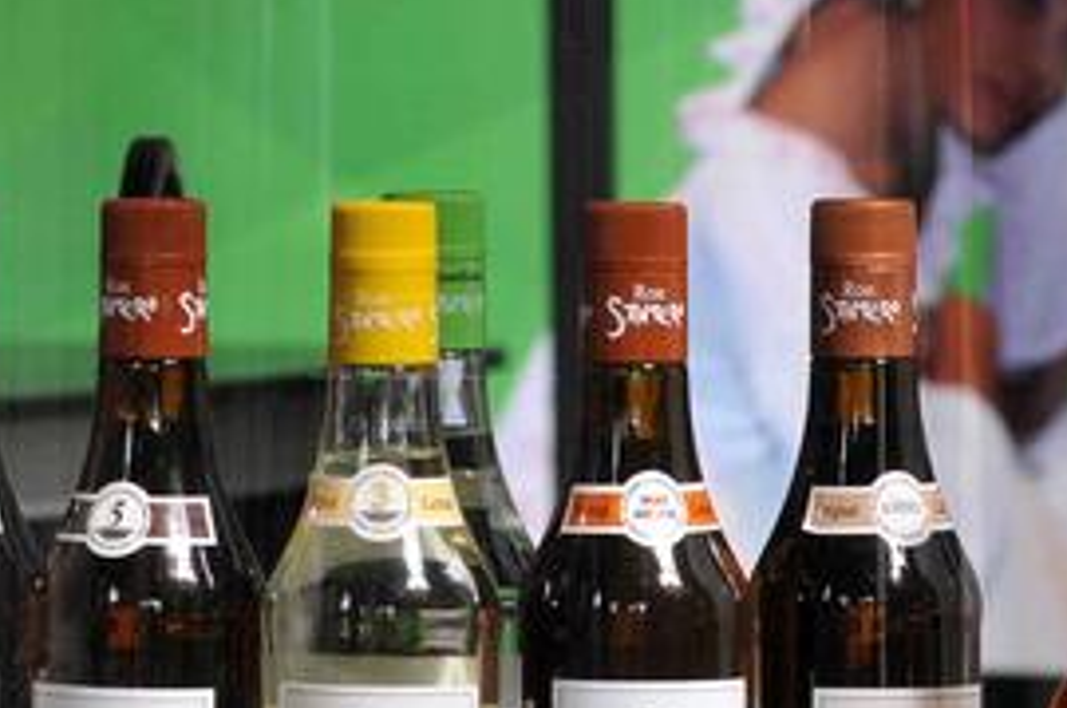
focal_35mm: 307
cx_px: 514
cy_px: 504
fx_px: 9083
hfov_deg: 6.7
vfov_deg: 4.5
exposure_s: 1/320
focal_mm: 92
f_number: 5.6
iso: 640
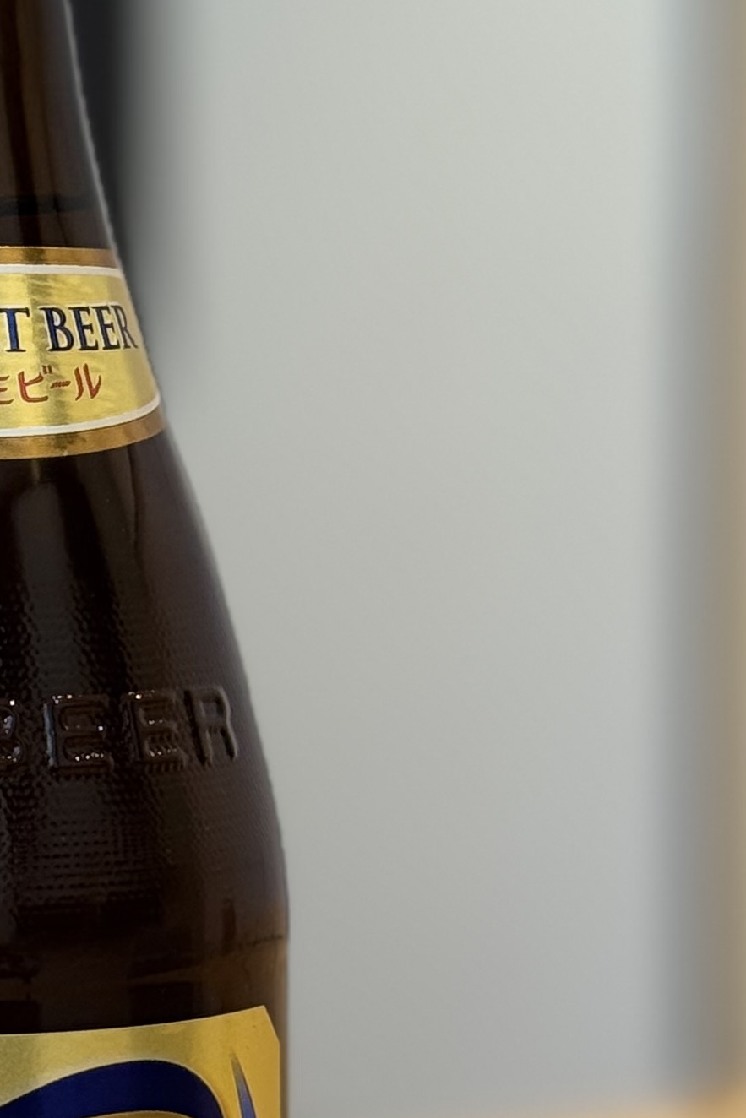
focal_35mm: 152
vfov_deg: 13.5
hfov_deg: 9.0
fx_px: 4723
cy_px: 711
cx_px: -68
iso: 80
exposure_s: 1/121
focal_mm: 6.76
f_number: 1.78
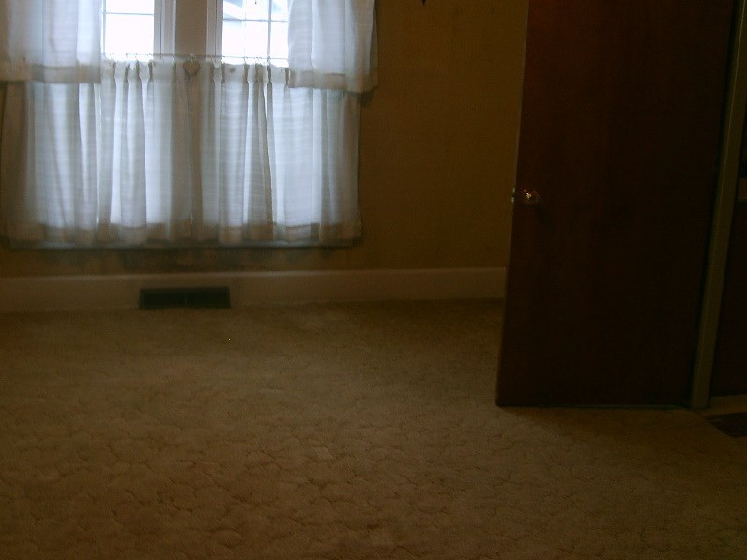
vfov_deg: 32.1
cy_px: 247
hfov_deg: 41.8
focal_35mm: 45
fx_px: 971
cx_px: 292
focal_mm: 5.8
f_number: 2.8
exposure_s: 1/30
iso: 69
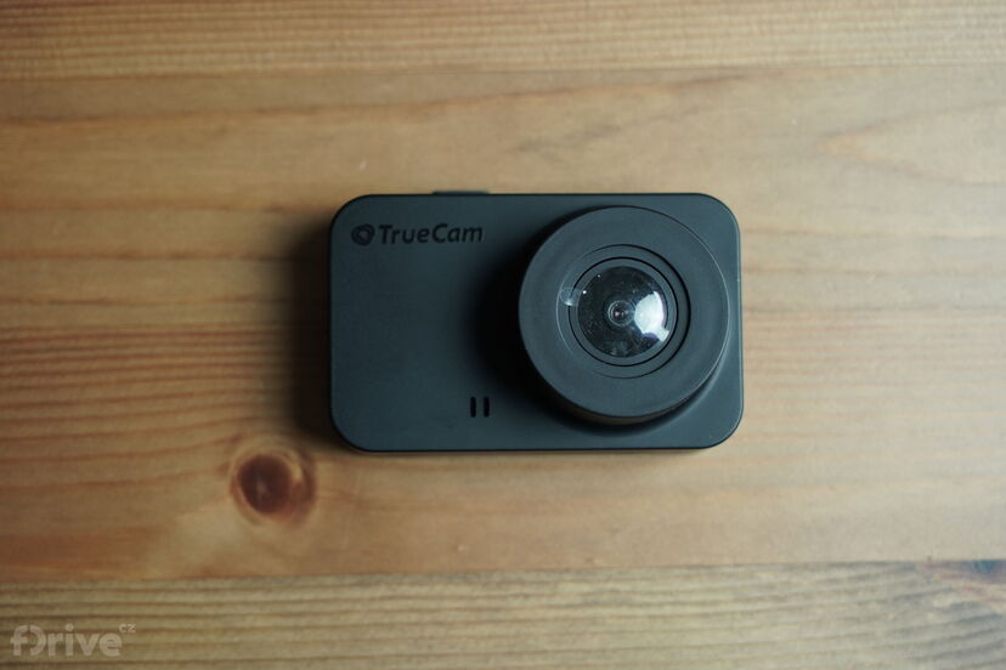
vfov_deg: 19.5
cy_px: 335
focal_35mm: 70
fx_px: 1956
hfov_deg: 28.8
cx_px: 503
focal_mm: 70
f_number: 6.3
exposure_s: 1/125
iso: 1250
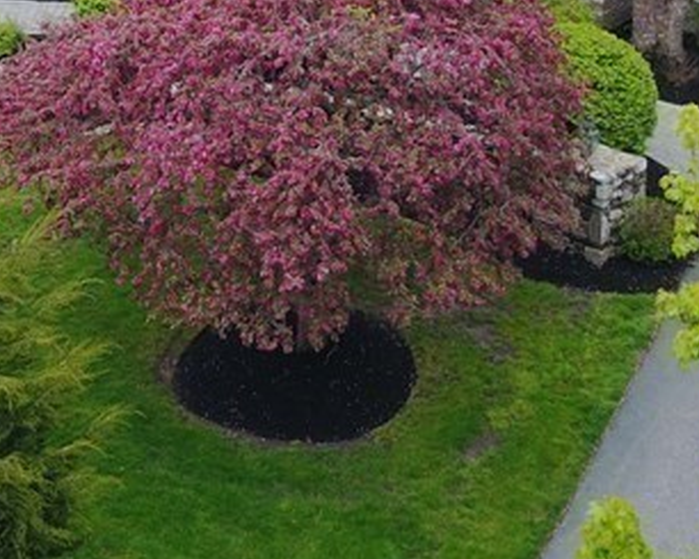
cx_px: 146
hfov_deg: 22.2
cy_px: -274
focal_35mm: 85
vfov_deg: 16.5
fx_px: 1759
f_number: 2.2
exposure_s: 1/273
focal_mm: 4.7
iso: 100
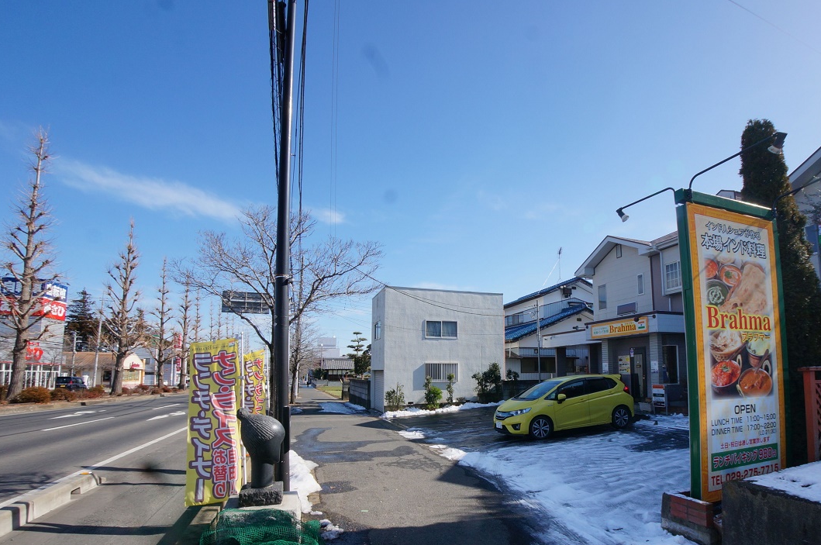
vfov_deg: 38.6
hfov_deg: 55.7
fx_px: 774
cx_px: 466
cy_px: 335
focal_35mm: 34
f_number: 11
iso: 100
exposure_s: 1/125
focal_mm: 16
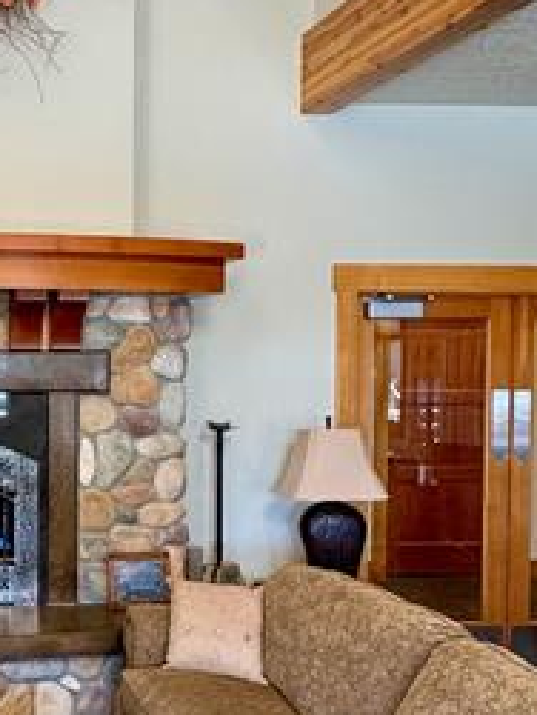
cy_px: 378
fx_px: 888
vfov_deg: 43.8
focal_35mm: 43
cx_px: -57
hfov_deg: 30.1
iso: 250
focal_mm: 2.22
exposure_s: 1/120
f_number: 2.2
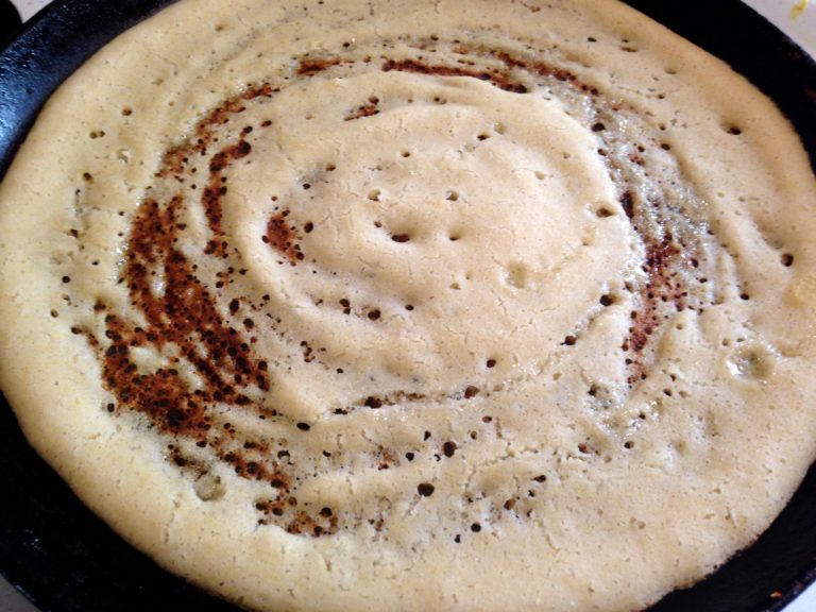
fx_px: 778
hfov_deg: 55.4
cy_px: 306
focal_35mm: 33
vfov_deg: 42.9
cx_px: 408
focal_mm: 4.12
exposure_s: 1/20
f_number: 2.4
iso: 100
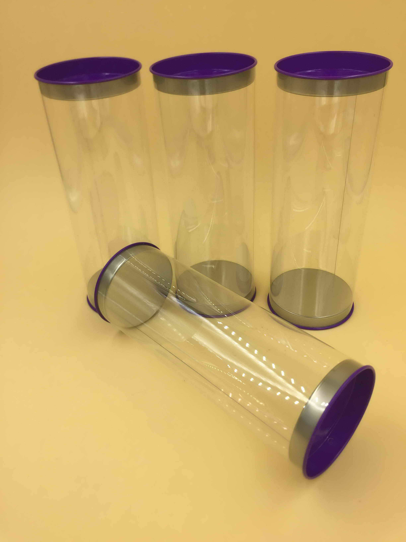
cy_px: 271
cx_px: 203
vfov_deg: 61.7
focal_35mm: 29
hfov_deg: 48.2
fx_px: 454
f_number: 2.2
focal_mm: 4.15
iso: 32
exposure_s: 1/746
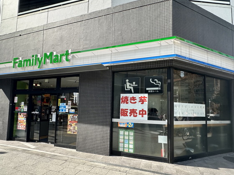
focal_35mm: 20
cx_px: 114
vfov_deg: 65.5
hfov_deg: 81.7
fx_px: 135
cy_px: 102
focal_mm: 2.22
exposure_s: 1/445
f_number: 2.2
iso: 40
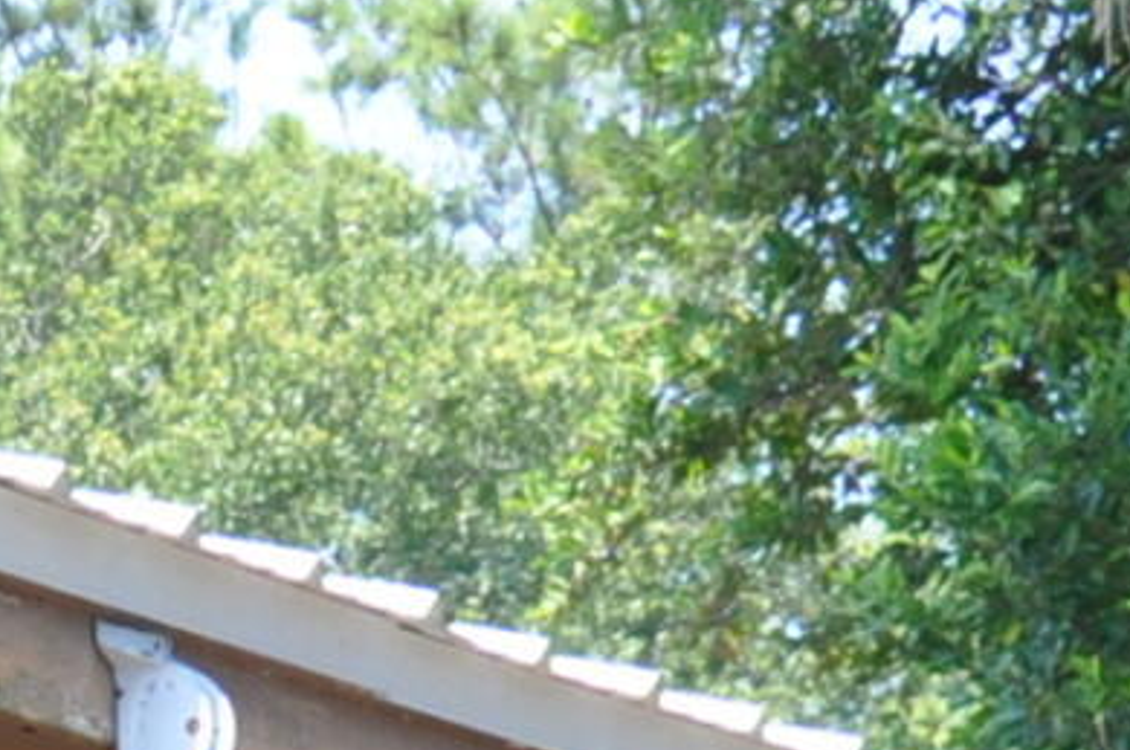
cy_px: 2797
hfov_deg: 6.5
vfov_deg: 4.3
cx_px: -1596
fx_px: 9405
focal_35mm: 300
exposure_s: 1/200
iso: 400
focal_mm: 26
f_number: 9
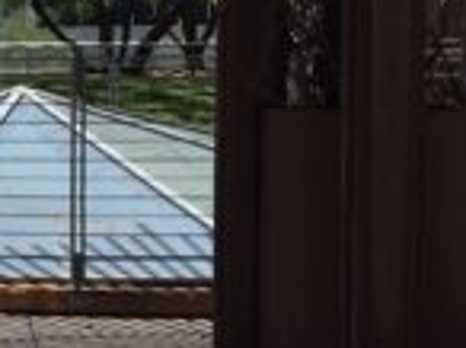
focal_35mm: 153
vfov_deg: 9.7
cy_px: 160
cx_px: -638
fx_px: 2056
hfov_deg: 11.0
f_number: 2.2
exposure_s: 1/1374
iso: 25
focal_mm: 4.15
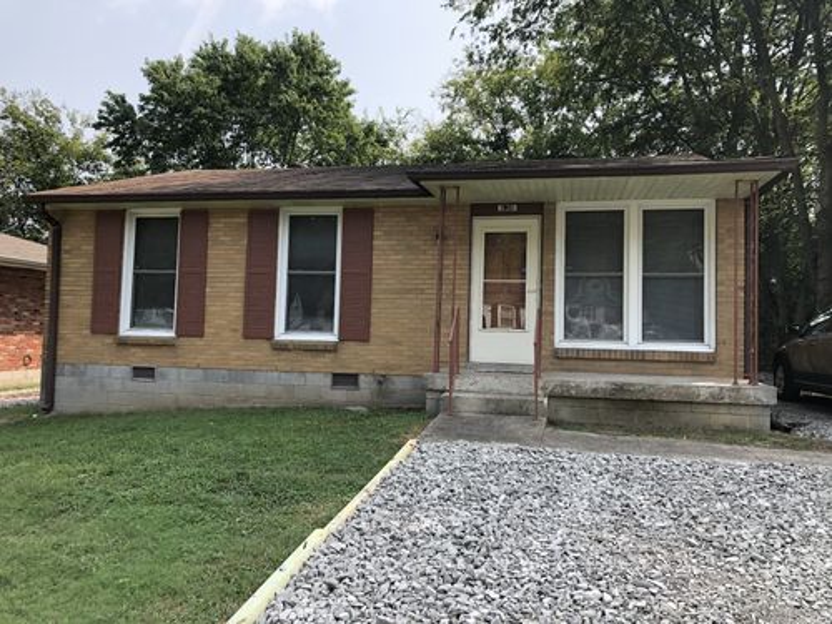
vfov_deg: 49.7
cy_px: 312
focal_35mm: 28
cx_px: 416
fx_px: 673
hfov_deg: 63.4
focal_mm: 3.99
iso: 20
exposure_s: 1/706
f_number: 1.8
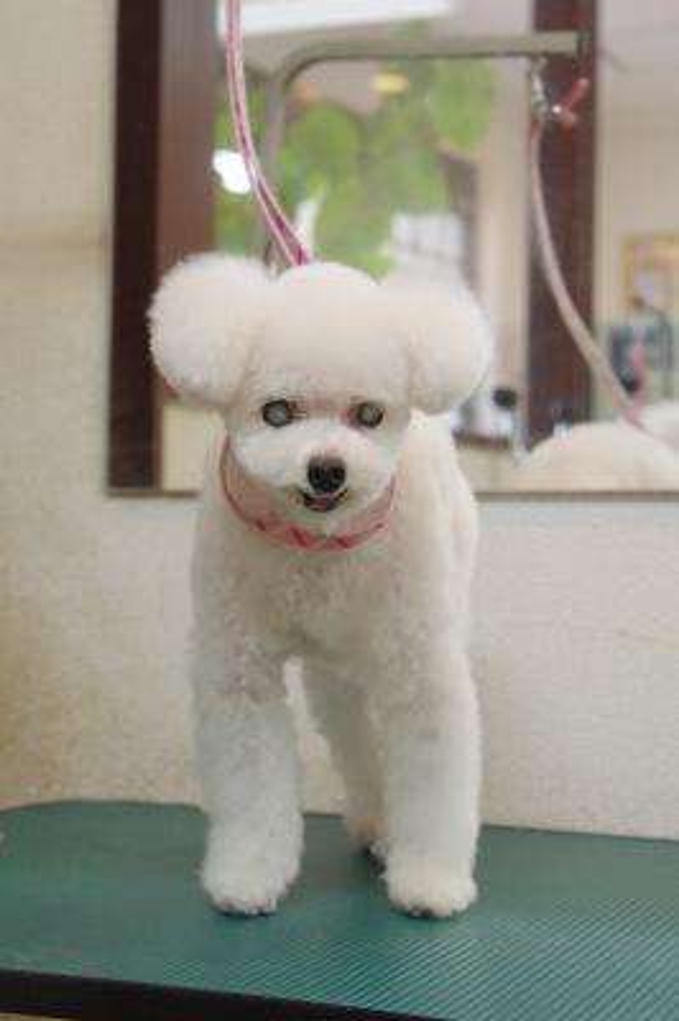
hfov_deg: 21.2
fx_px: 1814
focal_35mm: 64
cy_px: 510
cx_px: 340
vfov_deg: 31.4
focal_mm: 43
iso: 3200
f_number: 5.6
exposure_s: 1/100
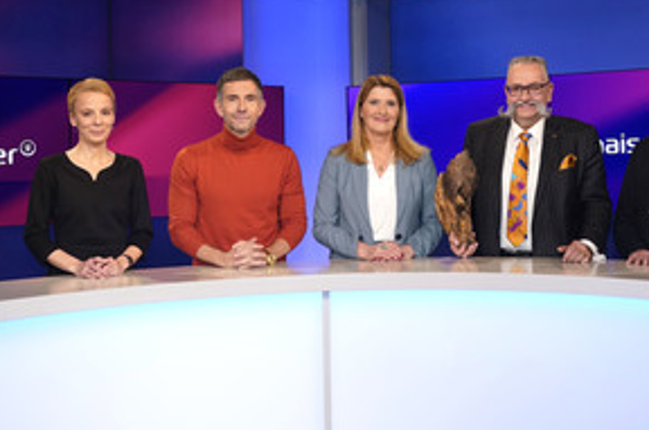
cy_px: 200
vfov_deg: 28.5
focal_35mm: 47
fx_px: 846
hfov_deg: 41.1
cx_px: 461
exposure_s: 1/125
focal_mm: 30
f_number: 4.5
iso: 1600
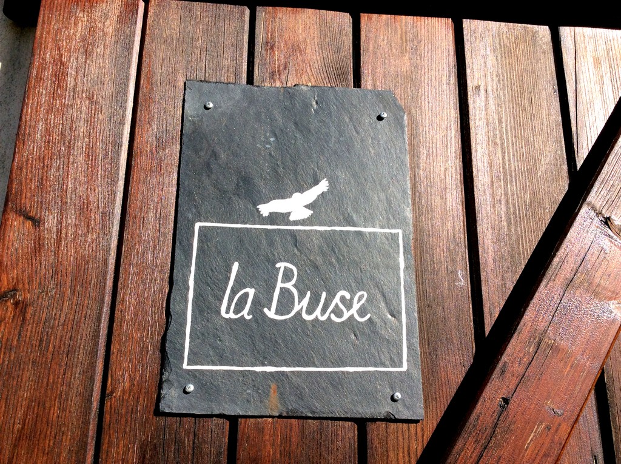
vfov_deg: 44.1
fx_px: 573
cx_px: 310
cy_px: 232
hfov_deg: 56.9
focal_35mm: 32
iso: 32
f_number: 2.4
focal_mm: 3.3
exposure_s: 1/1244
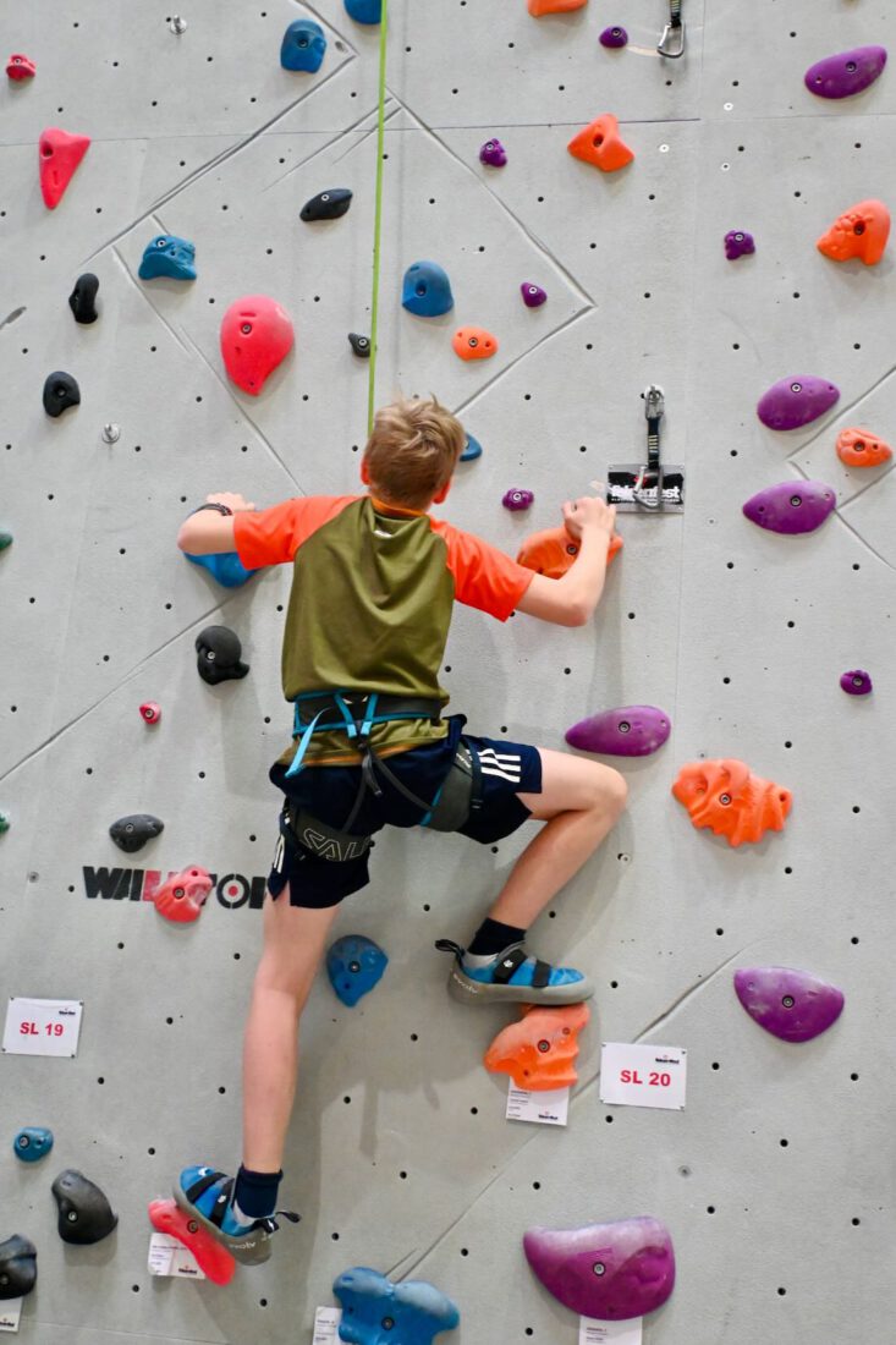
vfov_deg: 52.2
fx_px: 1372
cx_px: 448
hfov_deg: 36.2
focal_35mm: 37
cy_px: 672
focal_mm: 24.5
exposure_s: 1/60
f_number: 4.2
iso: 4500
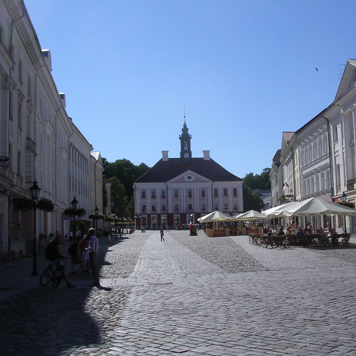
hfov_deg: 36.0
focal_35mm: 47
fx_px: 547
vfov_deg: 36.1
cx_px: 197
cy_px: 172
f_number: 5.6
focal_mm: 5.8
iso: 100
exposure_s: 1/508
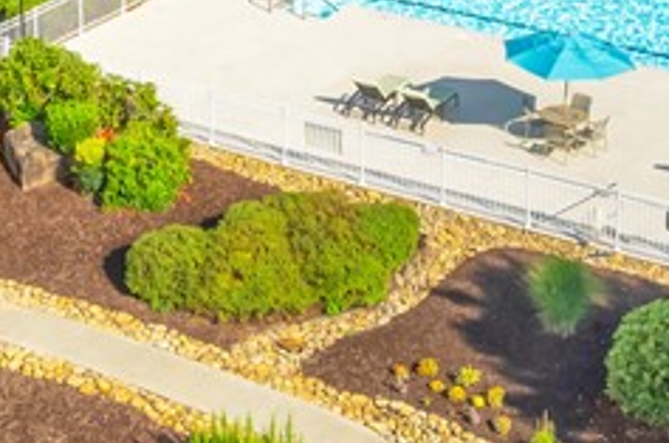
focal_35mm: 101
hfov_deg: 20.1
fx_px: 1873
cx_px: 167
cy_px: -309
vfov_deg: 12.5
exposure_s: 1/240
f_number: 2.8
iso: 100
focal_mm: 8.38
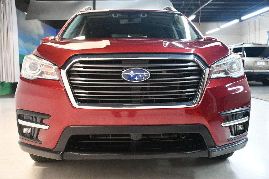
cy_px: 90
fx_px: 299
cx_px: 134
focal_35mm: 40
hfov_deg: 48.5
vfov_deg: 33.4
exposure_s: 1/100
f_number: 4
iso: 3200
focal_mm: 27
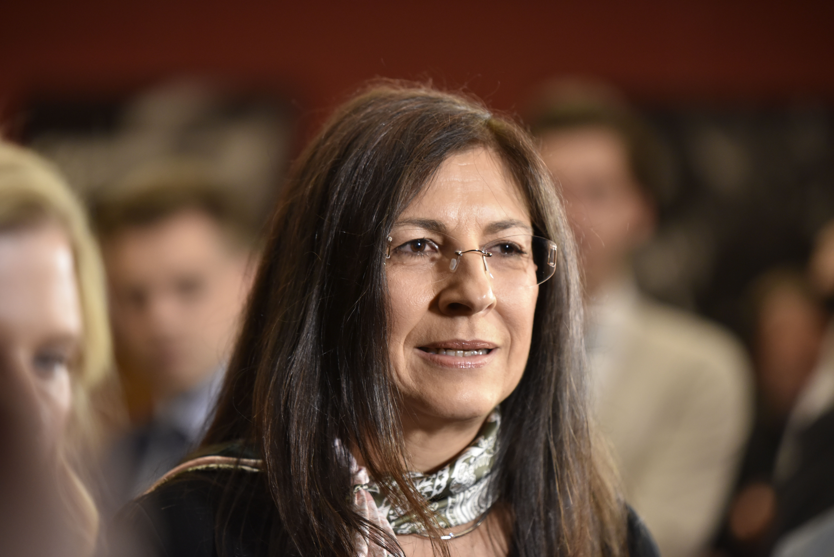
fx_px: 4635
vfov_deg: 6.9
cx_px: 417
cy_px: 278
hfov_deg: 10.3
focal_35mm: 200
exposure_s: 1/125
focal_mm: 200
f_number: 3.2
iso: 2500
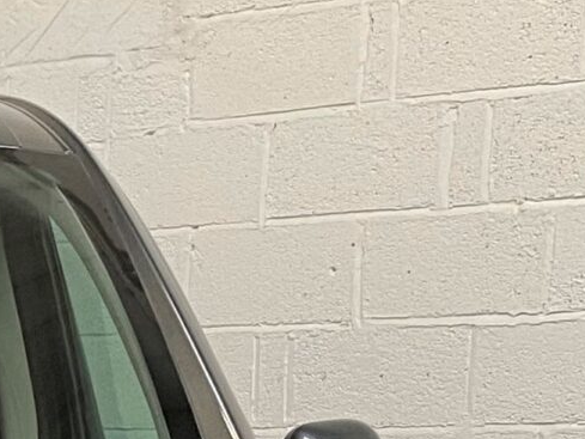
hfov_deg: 13.5
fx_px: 2299
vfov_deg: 9.9
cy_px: 969
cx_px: -358
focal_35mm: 136
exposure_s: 1/50
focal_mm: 4.25
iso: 80
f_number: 1.8
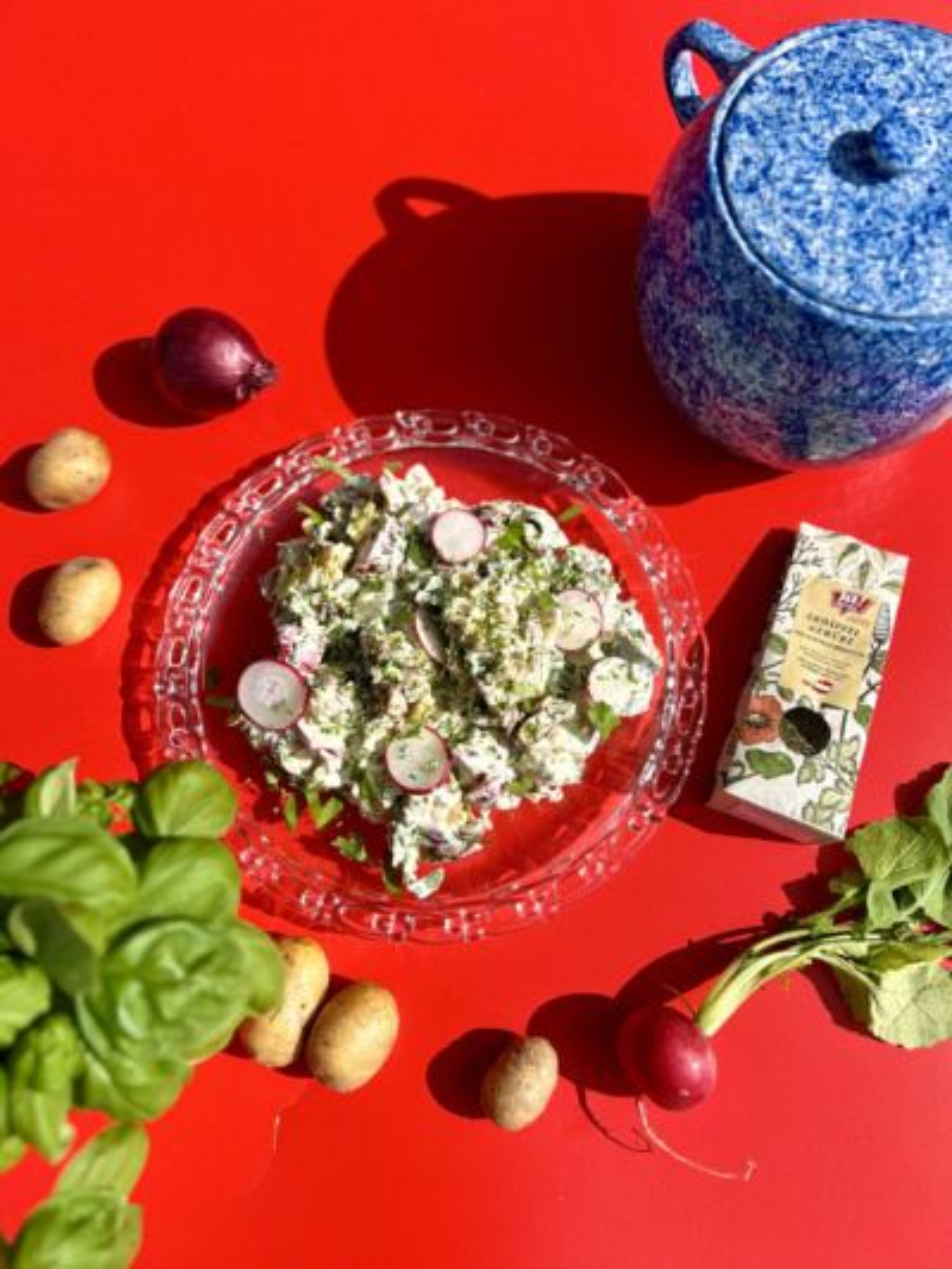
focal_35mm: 26
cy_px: 634
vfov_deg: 67.3
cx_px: 476
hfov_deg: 53.1
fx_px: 953
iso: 50
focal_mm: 5.7
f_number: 1.5
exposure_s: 1/6993
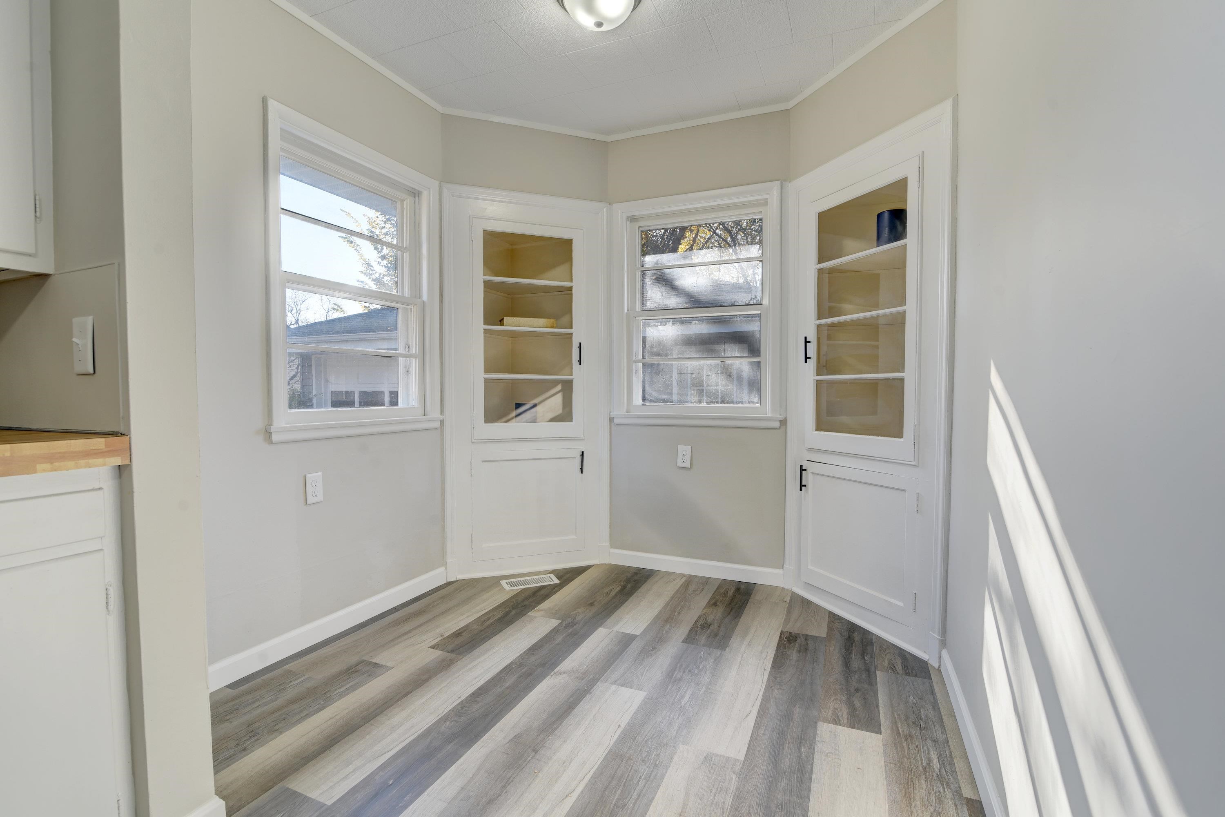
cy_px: 408
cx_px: 612
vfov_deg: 73.7
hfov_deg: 96.7
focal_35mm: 16
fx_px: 544
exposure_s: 1/50
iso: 160
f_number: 7.1
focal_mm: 16
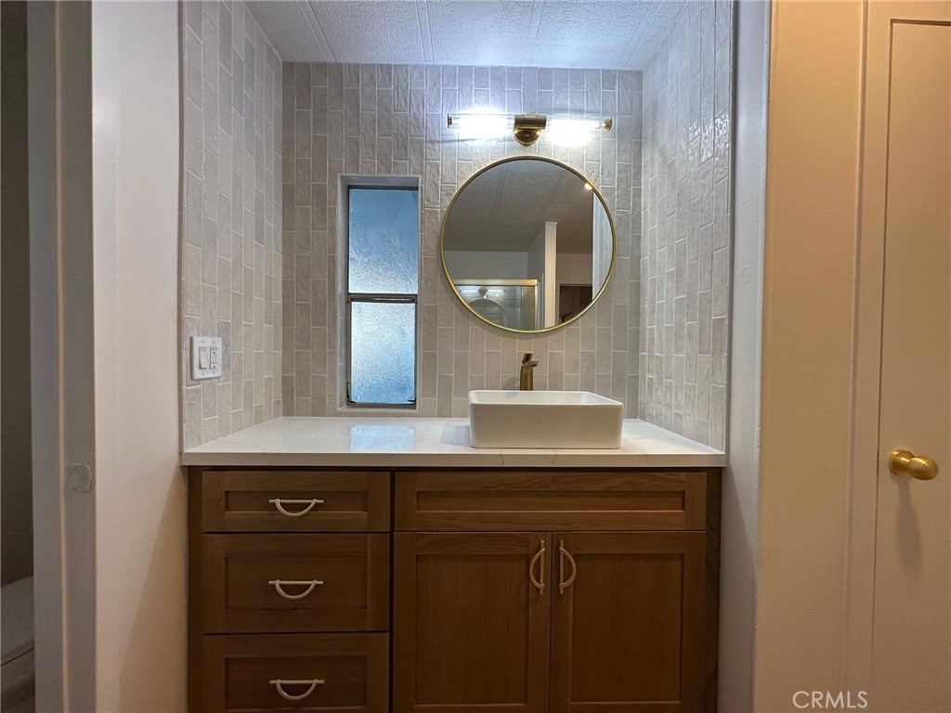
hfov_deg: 102.1
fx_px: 385
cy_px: 356
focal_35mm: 14
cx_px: 476
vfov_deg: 85.7
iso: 160
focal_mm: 2.22
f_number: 2.2
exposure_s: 1/120
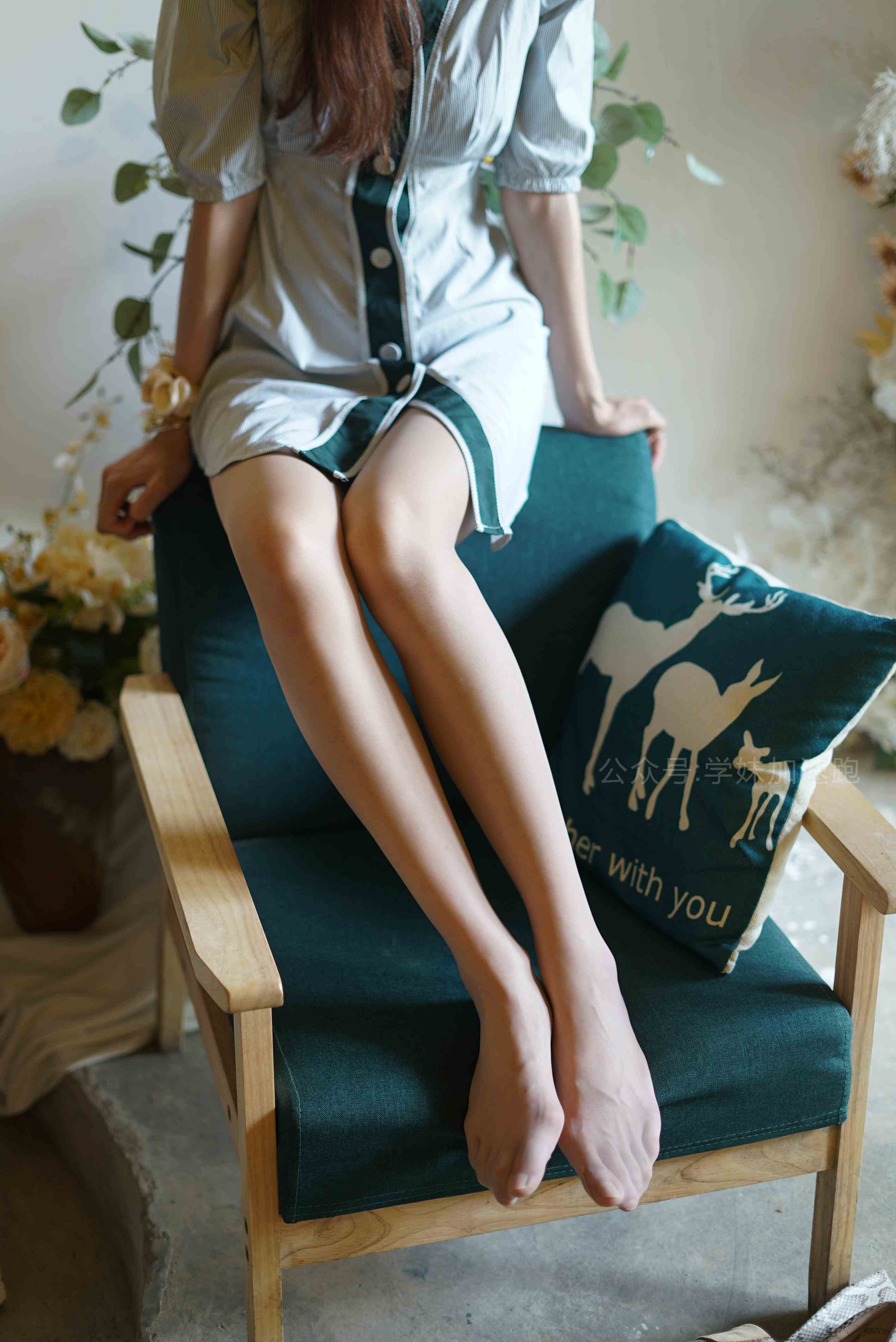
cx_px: 448
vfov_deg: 39.6
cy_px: 671
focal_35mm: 50
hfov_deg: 27.0
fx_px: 1864
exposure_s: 1/40
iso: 200
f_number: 2
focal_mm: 50
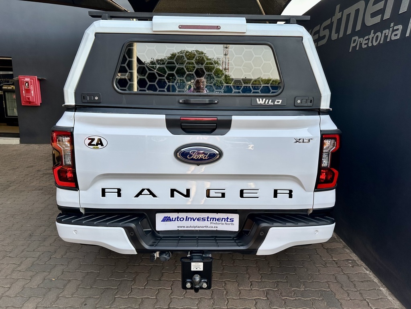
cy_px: 154
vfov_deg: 56.8
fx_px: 285
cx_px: 206
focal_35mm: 24
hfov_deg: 71.6
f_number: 1.78
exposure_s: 1/634
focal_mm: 6.86
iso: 80
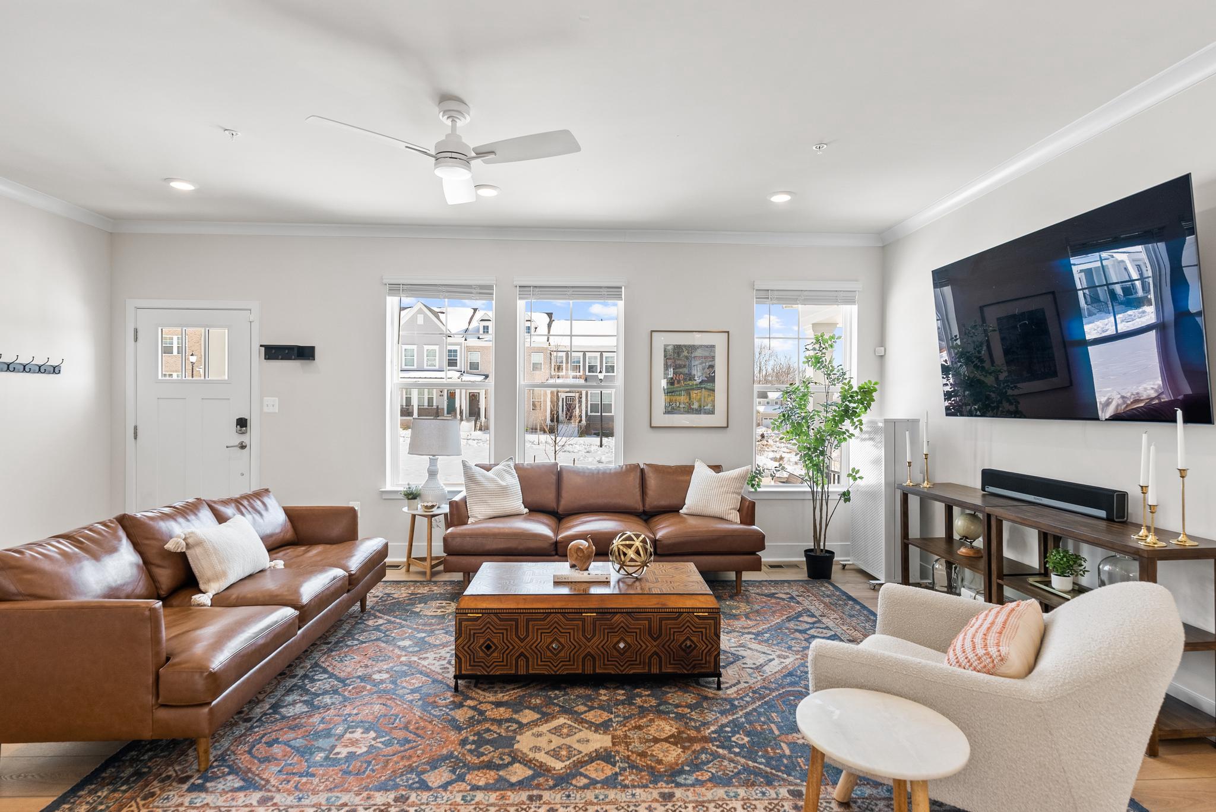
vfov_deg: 68.9
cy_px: 406
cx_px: 608
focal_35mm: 18
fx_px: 591
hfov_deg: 91.6
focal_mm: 17.5
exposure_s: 1/25
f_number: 5.6
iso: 400
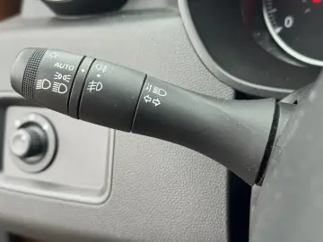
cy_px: 121
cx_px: 162
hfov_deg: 39.7
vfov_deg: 30.3
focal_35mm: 48
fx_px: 448
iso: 100
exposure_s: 1/78
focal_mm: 6.76
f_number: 1.78
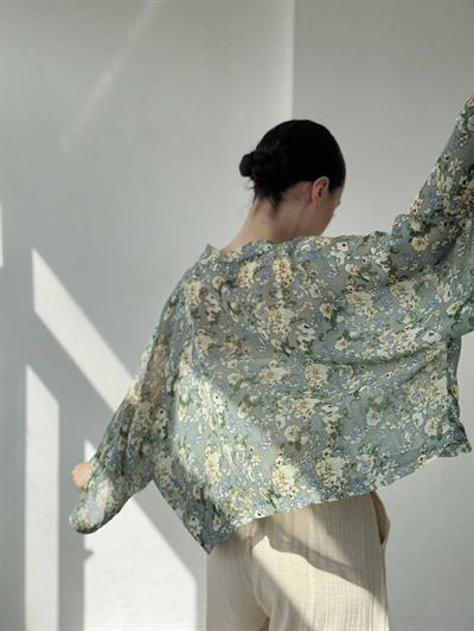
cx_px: 237
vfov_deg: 39.6
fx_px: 876
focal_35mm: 48
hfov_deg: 30.3
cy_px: 316
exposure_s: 1/2110
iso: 64
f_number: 1.78
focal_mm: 6.76
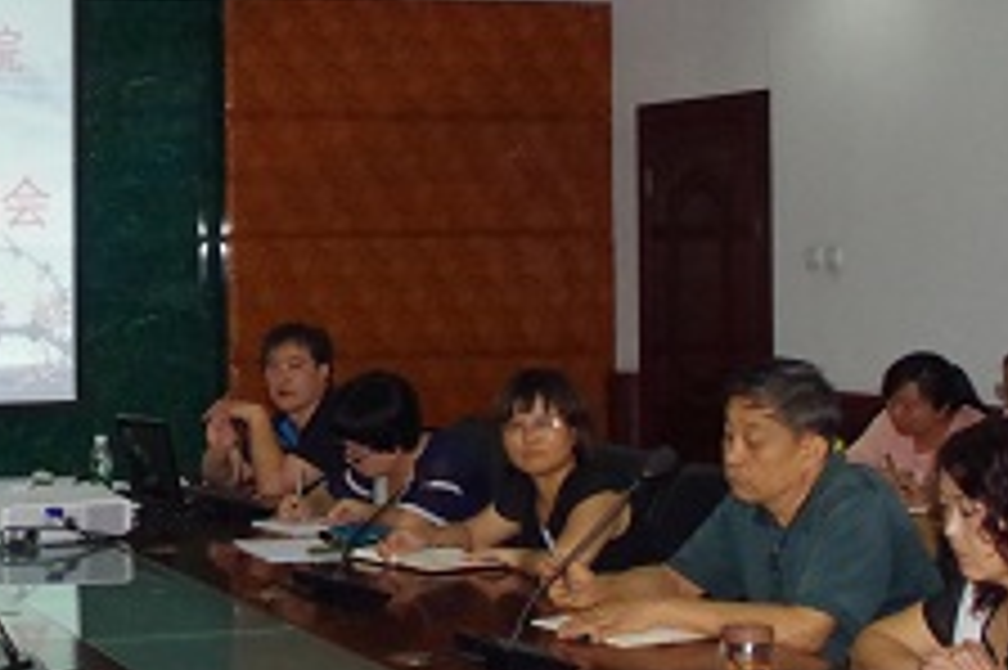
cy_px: 229
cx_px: 70
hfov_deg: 26.0
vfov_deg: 18.1
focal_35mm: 75
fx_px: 2098
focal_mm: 21.25
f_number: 9
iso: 3200
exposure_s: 1/180
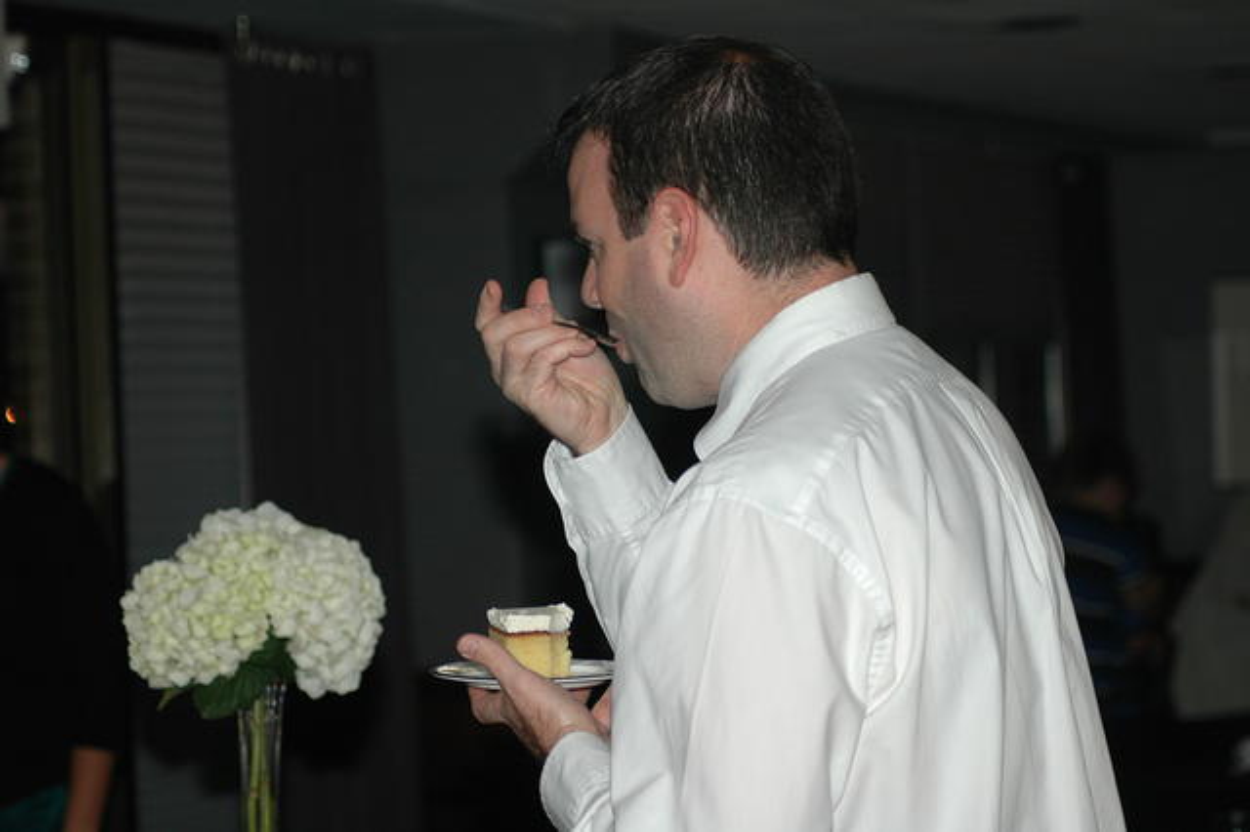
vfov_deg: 11.4
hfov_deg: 17.1
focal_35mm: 120
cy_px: 416
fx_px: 4164
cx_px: 625
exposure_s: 1/60
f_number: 4.2
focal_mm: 80
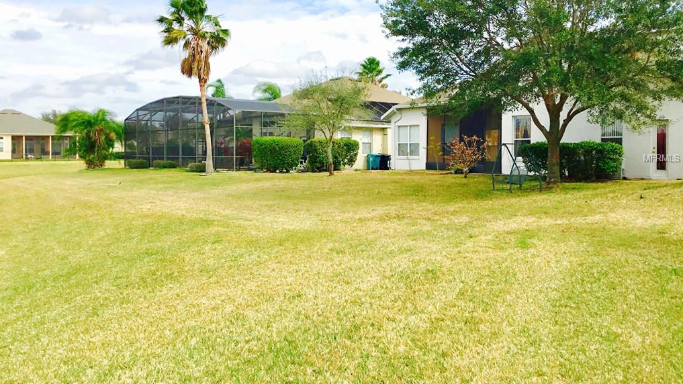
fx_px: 616
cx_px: 340
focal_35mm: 34
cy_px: 158
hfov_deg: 58.0
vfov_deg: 34.6
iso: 25
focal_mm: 3.3
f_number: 2.4
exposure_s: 1/1481
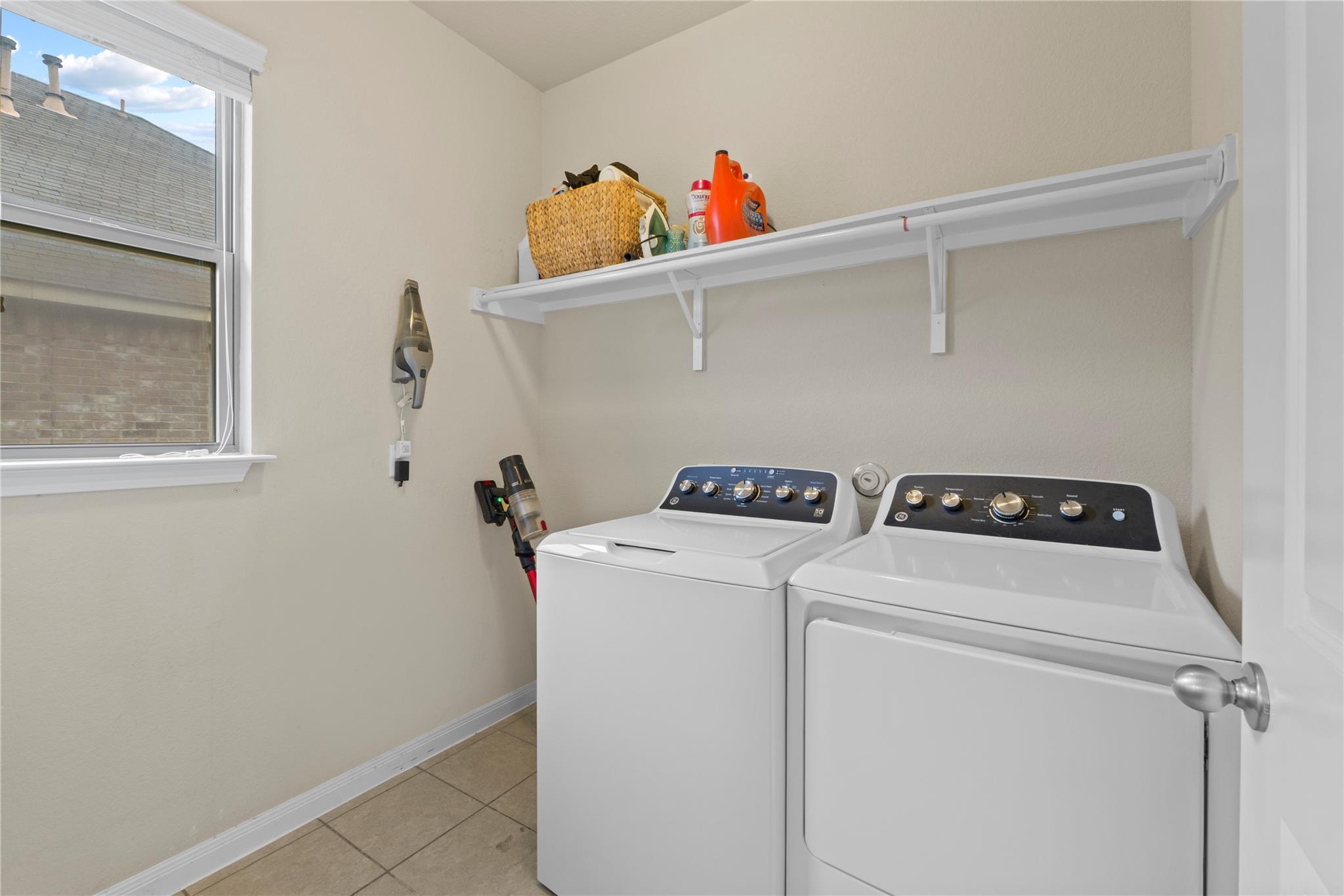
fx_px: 560
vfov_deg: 77.3
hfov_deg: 100.4
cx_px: 672
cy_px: 448
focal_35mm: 15
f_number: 11
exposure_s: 2
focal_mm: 10
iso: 250
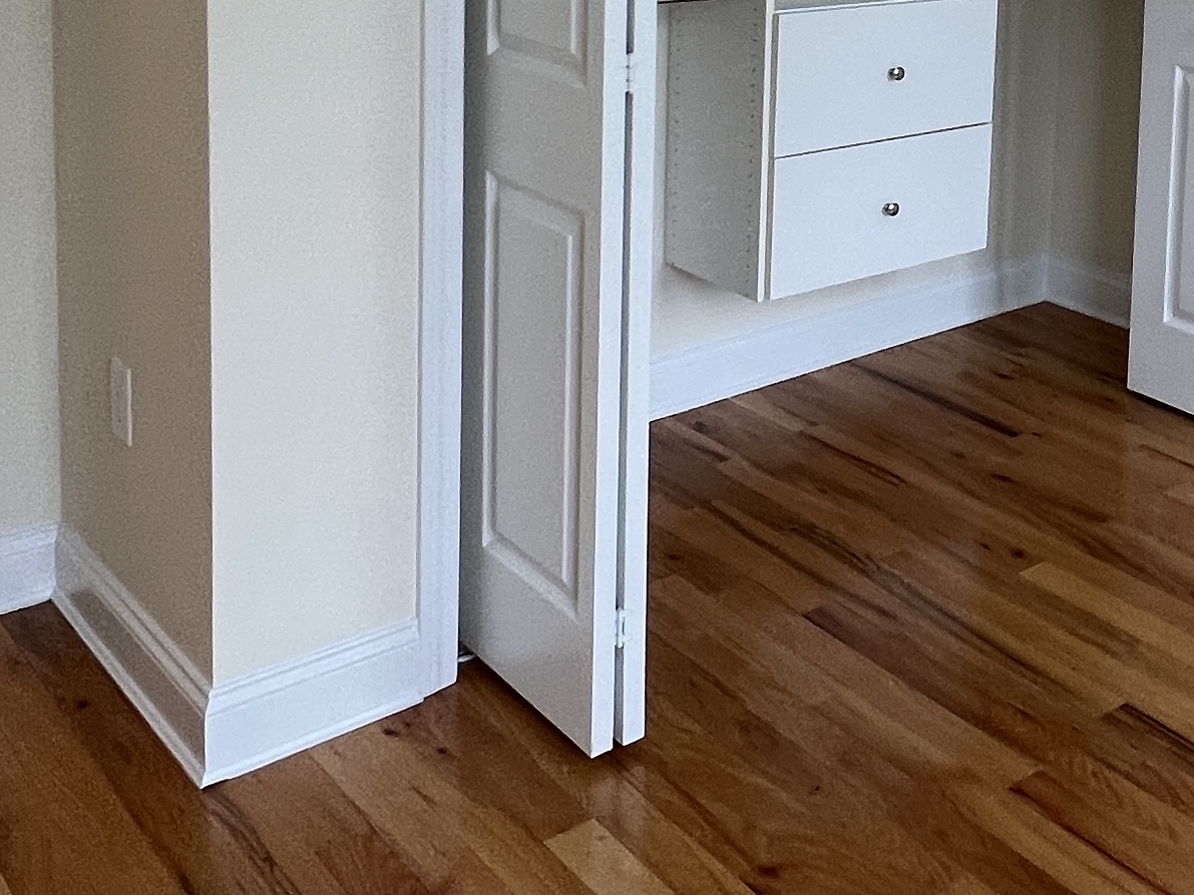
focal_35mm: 44
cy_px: -43
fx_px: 1518
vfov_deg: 30.1
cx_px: 1100
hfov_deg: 39.5
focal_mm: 1.57
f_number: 1.8
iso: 100
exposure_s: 1/120
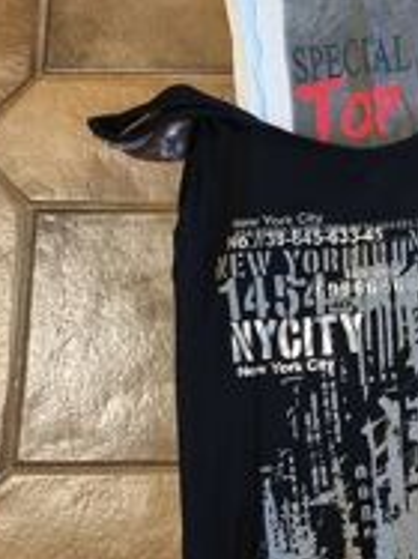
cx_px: 675
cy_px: 326
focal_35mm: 82
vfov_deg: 23.8
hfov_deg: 16.1
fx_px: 1322
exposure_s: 1/50
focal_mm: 6.7
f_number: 1.8
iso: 640
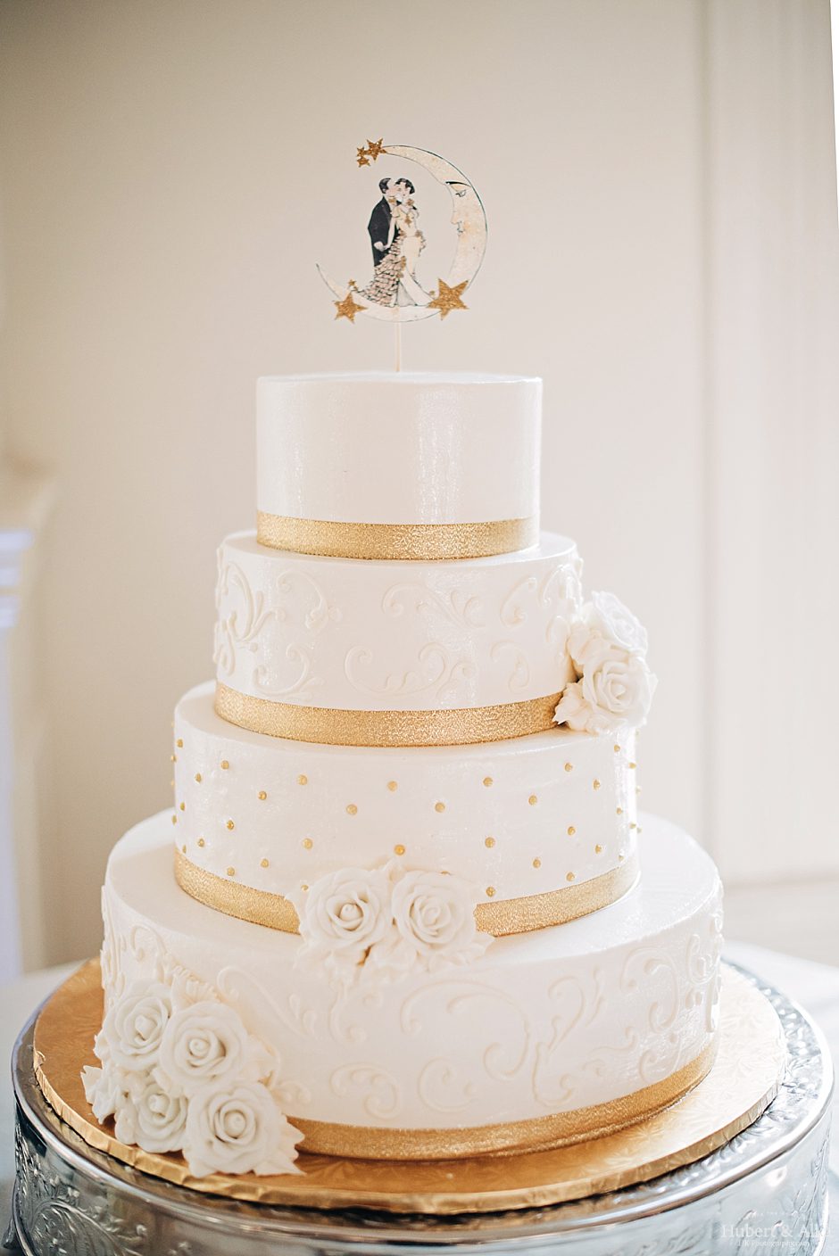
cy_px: 628
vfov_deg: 39.6
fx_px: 1746
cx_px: 420
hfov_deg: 27.0
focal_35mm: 50
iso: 320
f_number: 1.8
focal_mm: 50
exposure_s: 1/1600
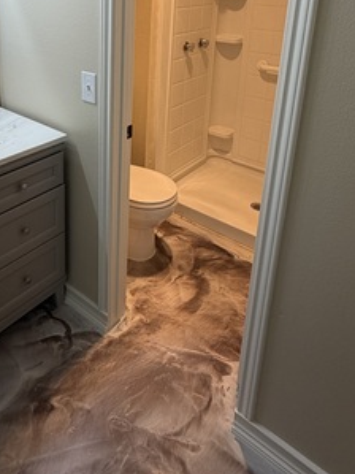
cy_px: 90
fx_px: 411
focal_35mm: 30
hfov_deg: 45.8
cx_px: 109
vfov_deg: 55.5
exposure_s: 1/120
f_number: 2.2
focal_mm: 2.22
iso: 100
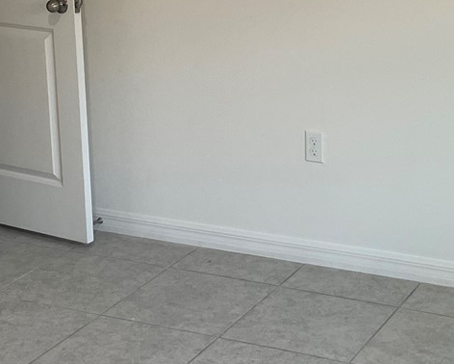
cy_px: 103
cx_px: 278
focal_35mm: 86
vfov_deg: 17.8
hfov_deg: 22.2
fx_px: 1156
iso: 125
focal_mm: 4.2
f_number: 1.6
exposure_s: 1/120
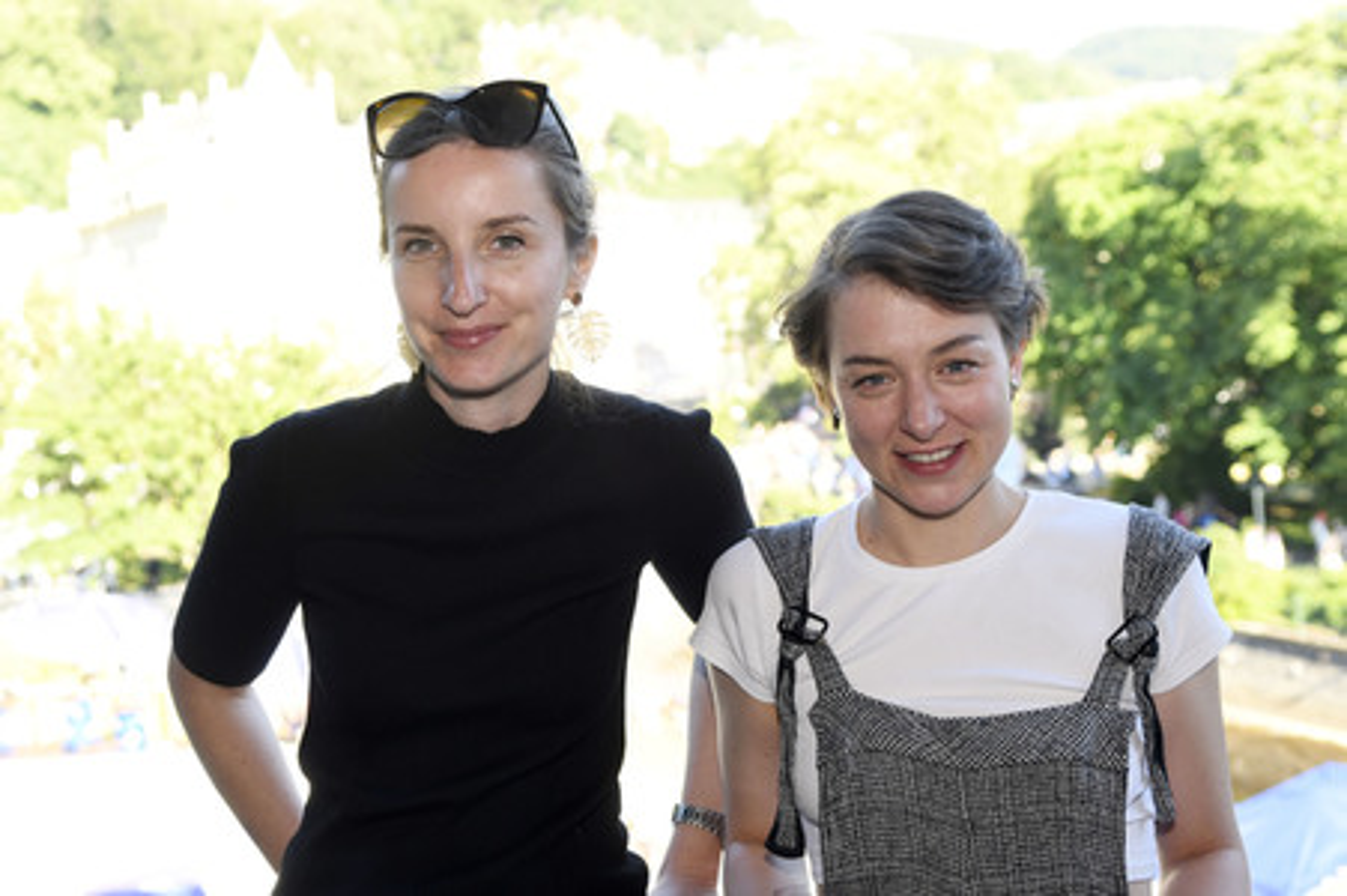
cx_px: 674
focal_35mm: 46
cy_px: 448
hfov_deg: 42.8
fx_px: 1720
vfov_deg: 29.2
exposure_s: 1/400
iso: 400
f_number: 4
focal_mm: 31
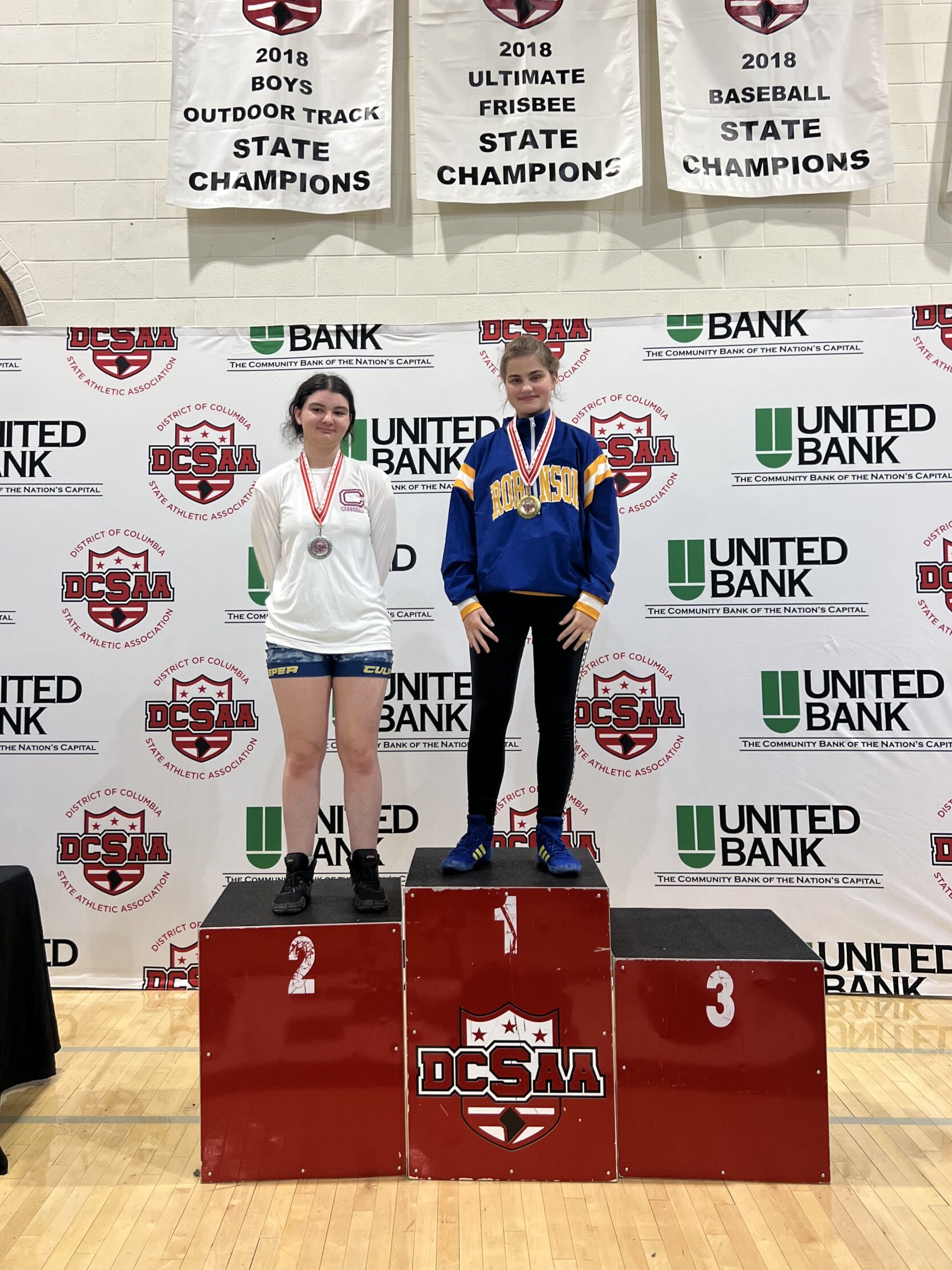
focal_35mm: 30
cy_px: 562
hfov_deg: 46.7
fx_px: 1100
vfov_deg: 59.8
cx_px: 434
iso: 125
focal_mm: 5.7
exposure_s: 1/120
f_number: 1.5
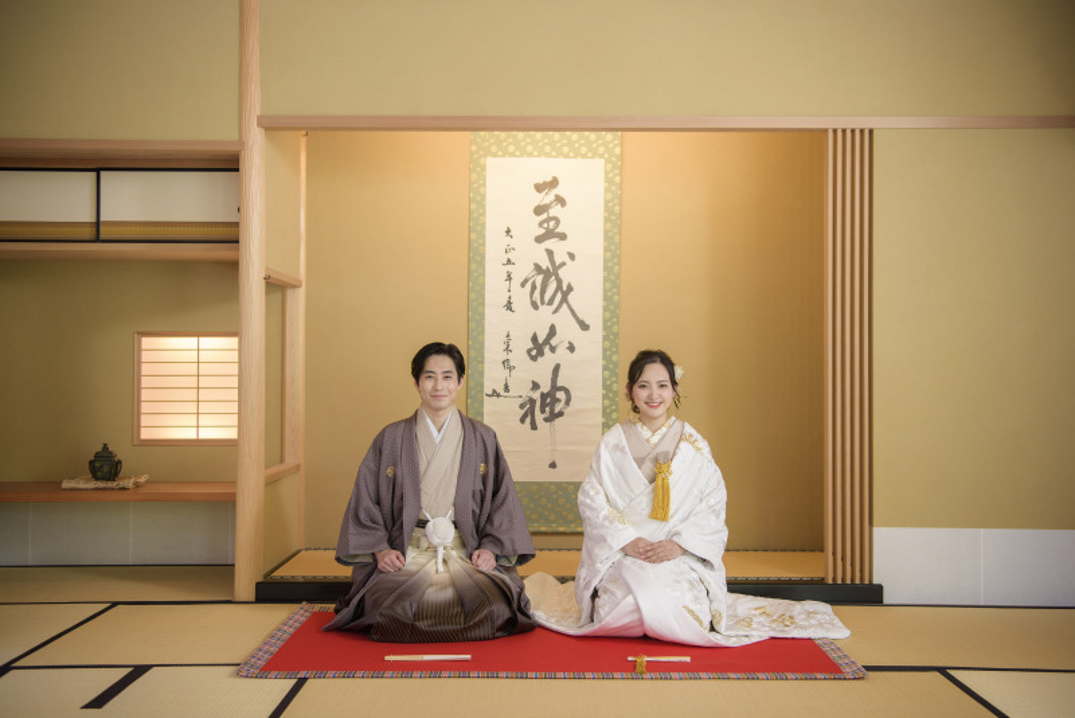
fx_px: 1135
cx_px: 538
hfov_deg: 50.7
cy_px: 359
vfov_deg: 35.1
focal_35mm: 38
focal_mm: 38
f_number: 3.5
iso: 400
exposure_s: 1/100
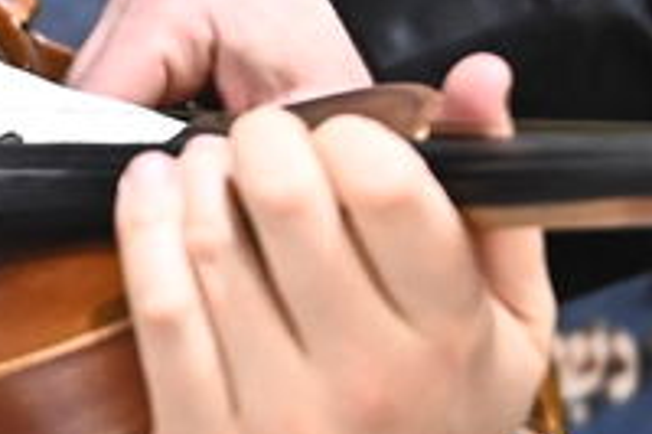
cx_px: -557
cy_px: 281
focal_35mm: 1332
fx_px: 24104
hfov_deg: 1.5
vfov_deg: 1.0
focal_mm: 190
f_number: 3.5
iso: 3200
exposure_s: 1/200
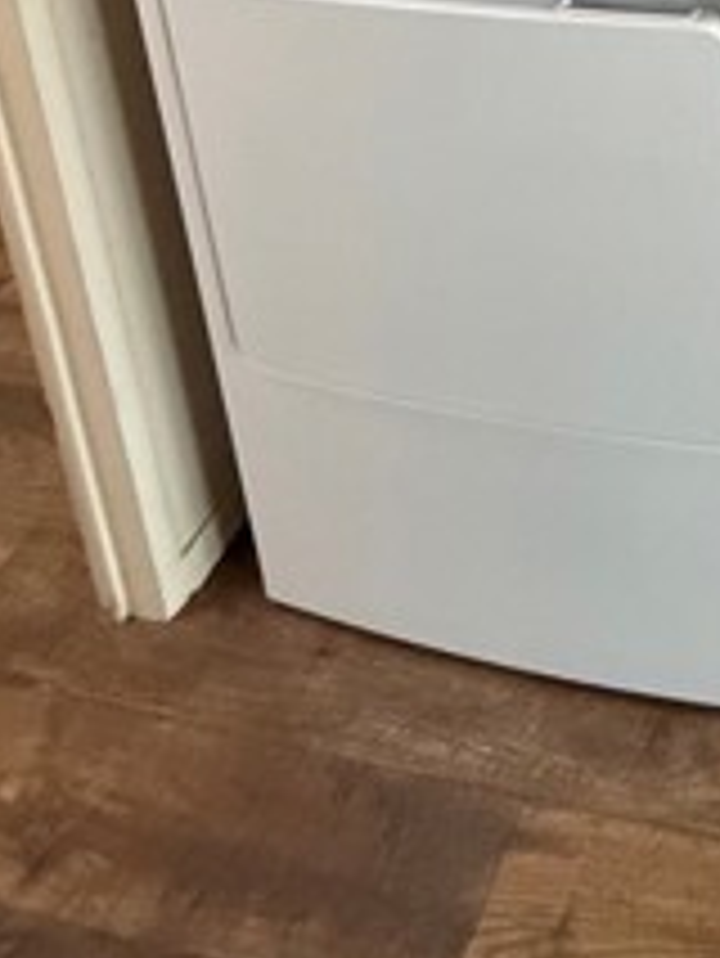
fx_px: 1164
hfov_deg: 28.7
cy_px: -441
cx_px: 914
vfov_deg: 29.5
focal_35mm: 42
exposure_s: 1/60
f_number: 2.2
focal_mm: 2.22
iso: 320
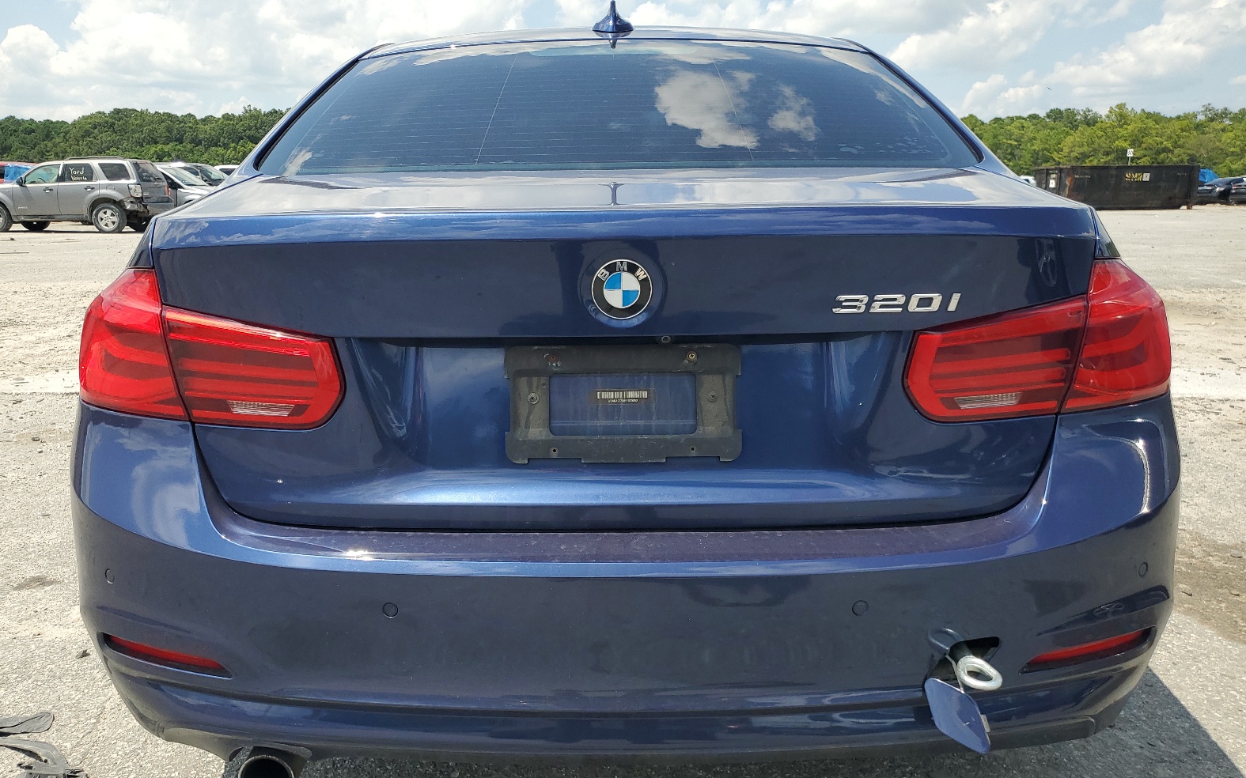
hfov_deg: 66.5
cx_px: 621
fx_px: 951
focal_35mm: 28
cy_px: 398
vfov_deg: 44.5
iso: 50
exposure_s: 1/2500
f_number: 1.5
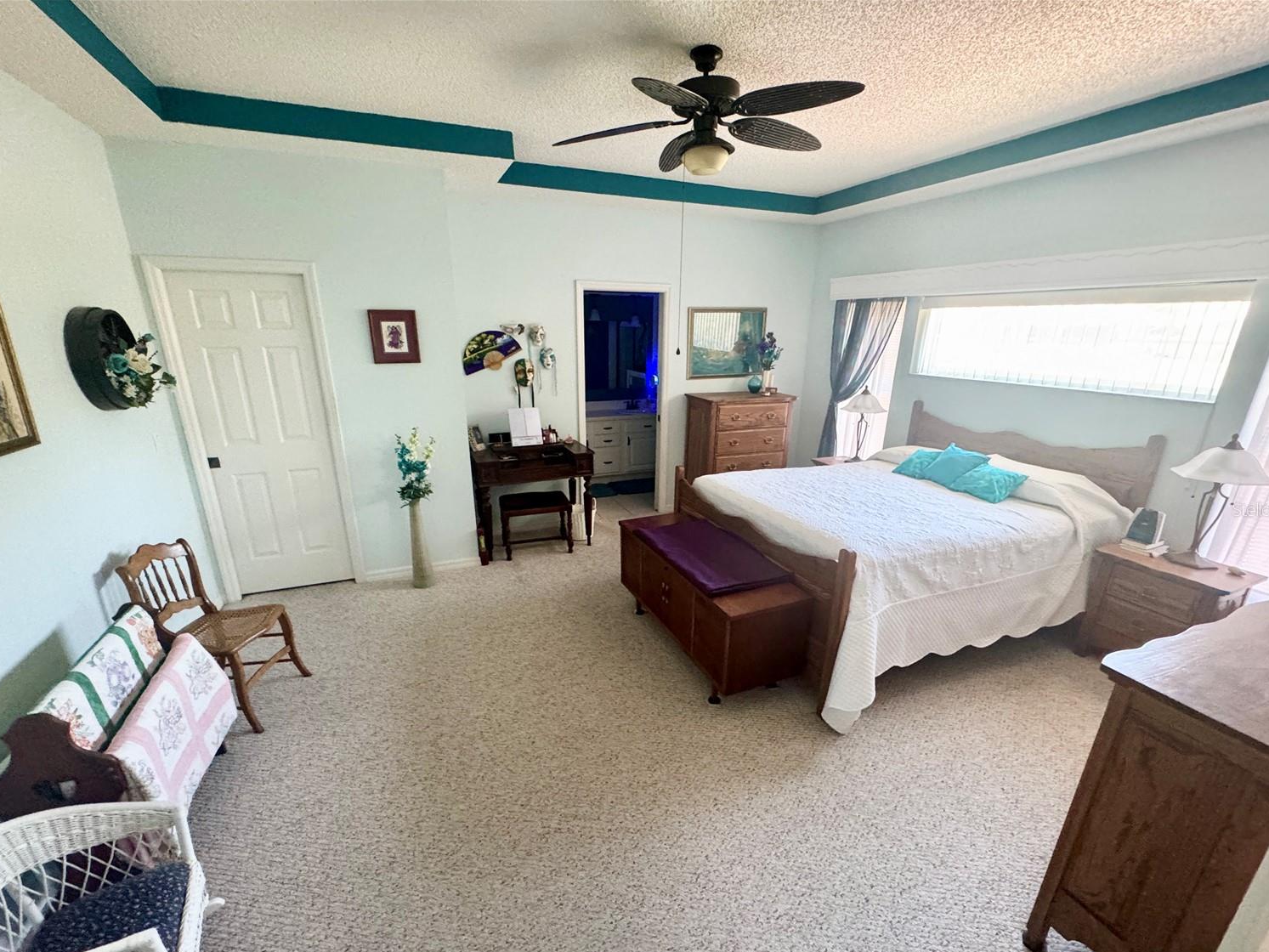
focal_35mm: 15
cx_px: 632
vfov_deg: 81.6
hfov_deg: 98.2
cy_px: 509
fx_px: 550
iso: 640
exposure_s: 1/60
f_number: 2.2
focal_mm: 2.22
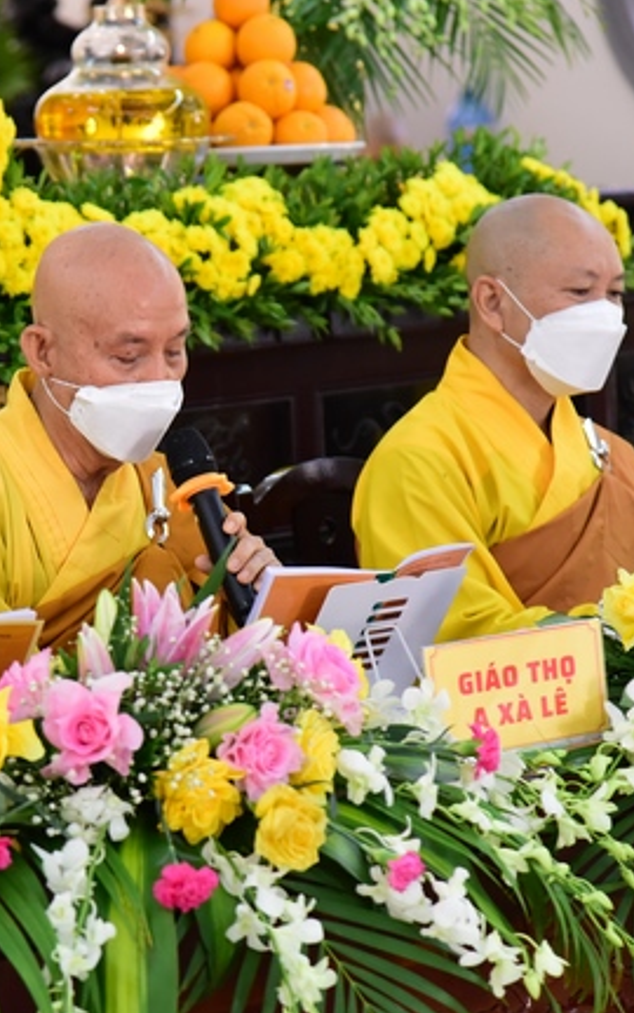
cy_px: 505
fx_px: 4664
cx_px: 70
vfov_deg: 12.4
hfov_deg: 7.8
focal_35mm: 169
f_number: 5
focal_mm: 110
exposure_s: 1/125
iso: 3200
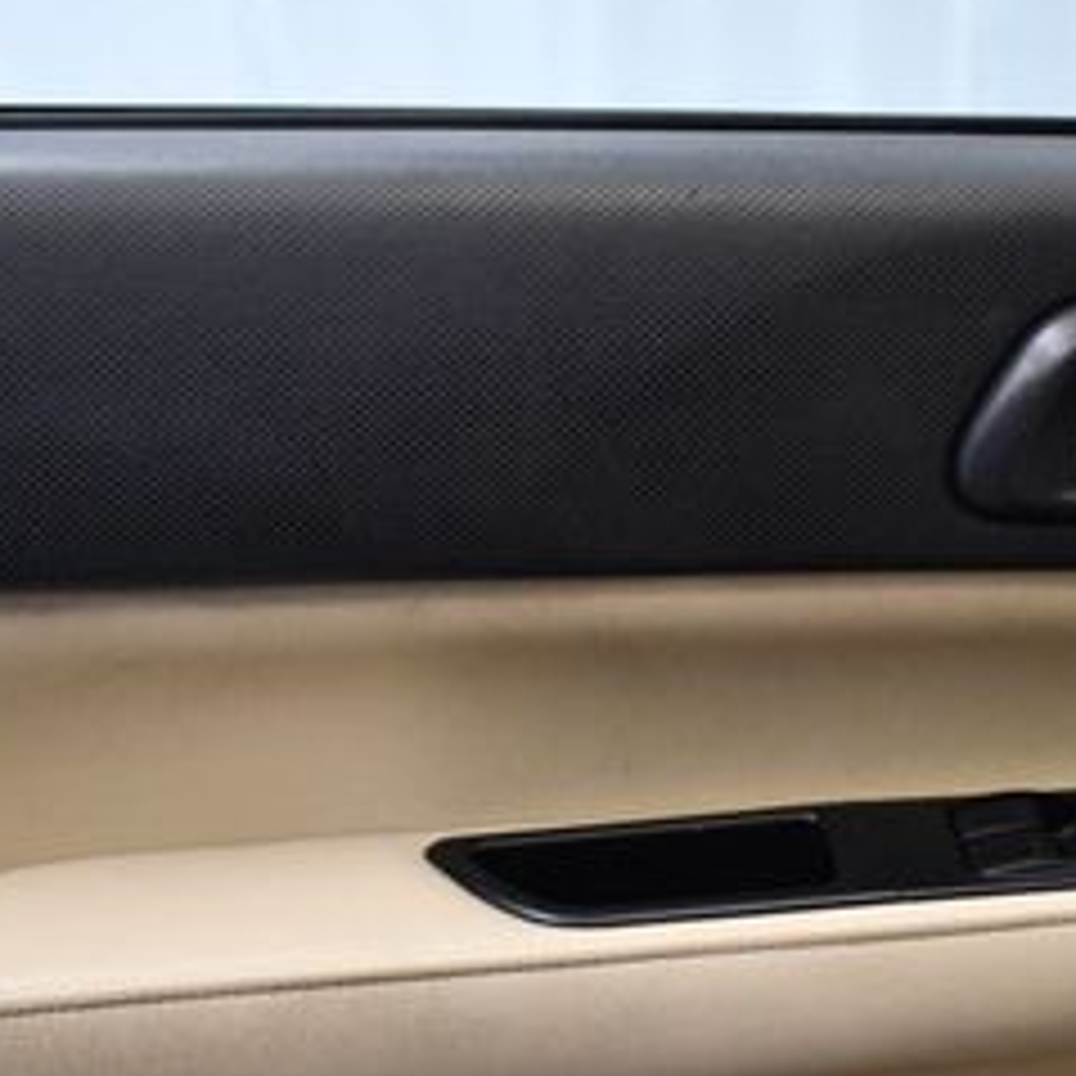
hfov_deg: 21.0
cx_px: 810
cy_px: 932
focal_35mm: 82
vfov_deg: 20.8
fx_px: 2884
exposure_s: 1/125
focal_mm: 18
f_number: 3.5
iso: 1600
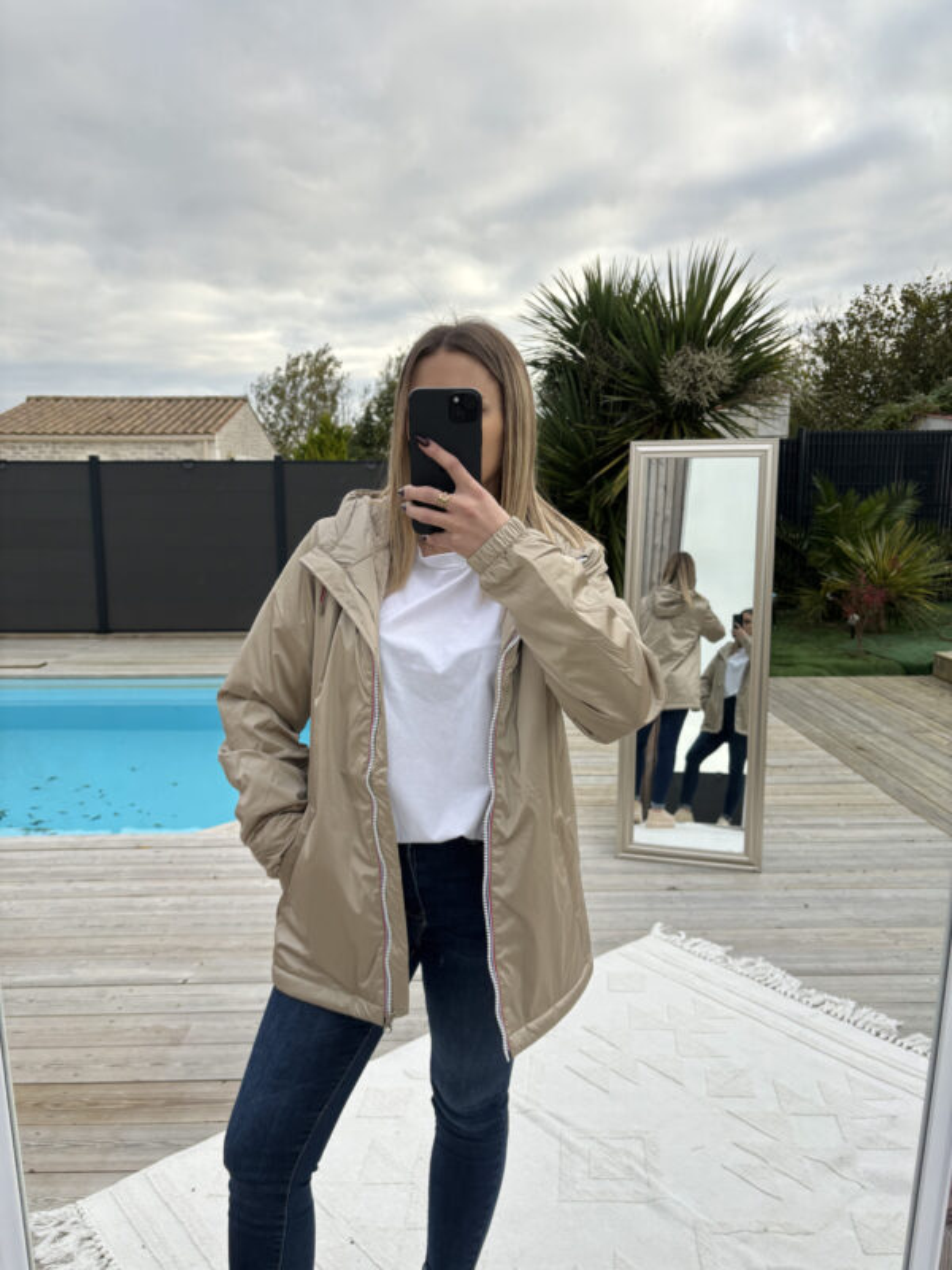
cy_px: 635
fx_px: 953
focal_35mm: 26
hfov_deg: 53.1
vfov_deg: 67.3
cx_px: 476
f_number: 1.6
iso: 50
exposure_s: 1/512
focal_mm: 5.96
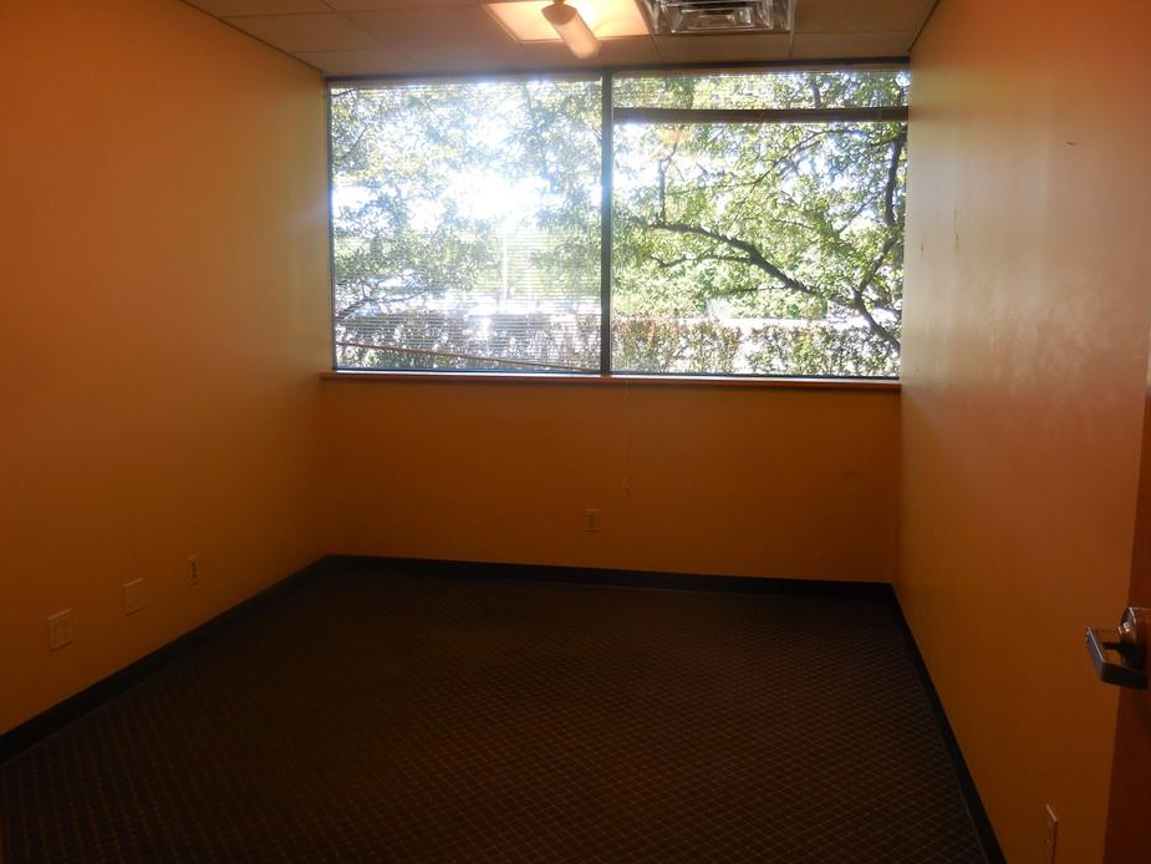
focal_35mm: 31
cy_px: 438
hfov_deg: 58.3
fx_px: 1031
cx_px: 595
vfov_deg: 45.5
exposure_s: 1/50
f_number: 3.5
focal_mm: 5
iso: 125
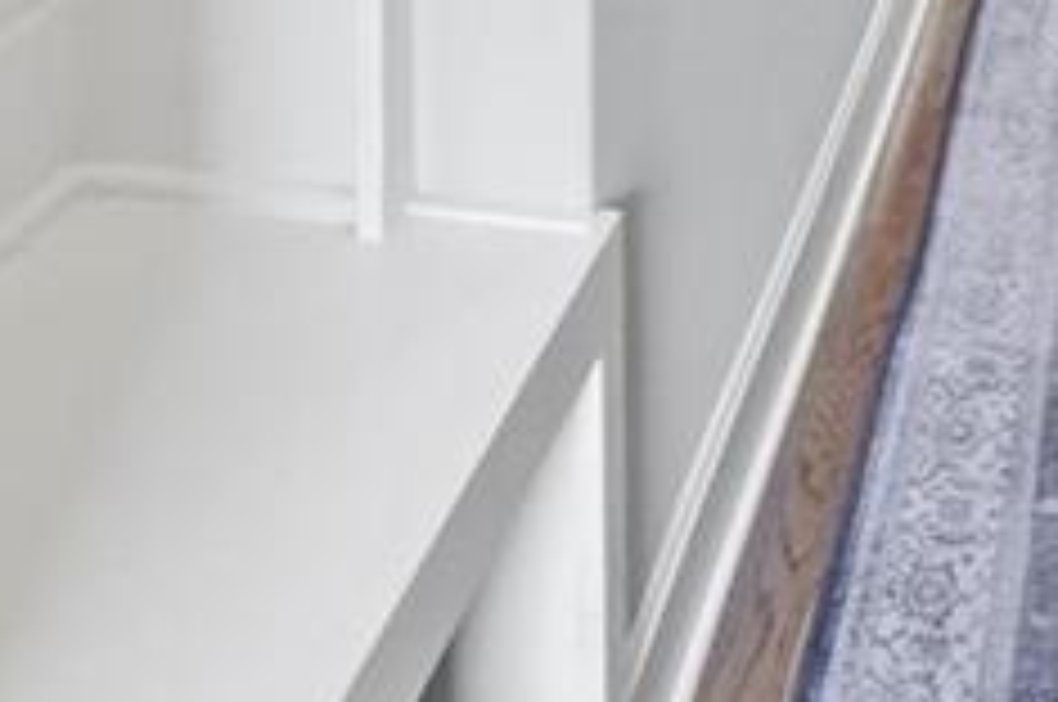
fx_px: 1790
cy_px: -772
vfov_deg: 16.1
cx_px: 851
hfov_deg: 32.0
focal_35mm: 61
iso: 1600
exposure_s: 1/30
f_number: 7.1
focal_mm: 14
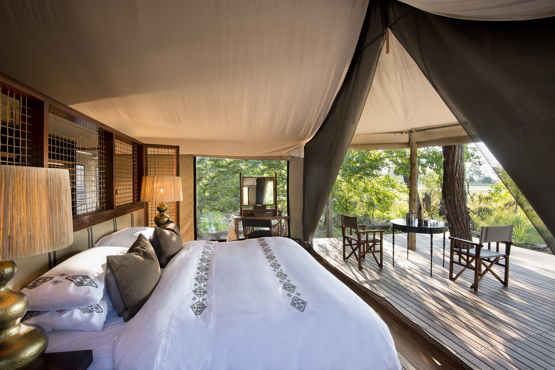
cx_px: 278
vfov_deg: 73.8
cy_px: 185
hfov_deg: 96.7
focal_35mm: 16
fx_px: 247
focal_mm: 16
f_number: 9.5
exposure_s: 1/10
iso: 200
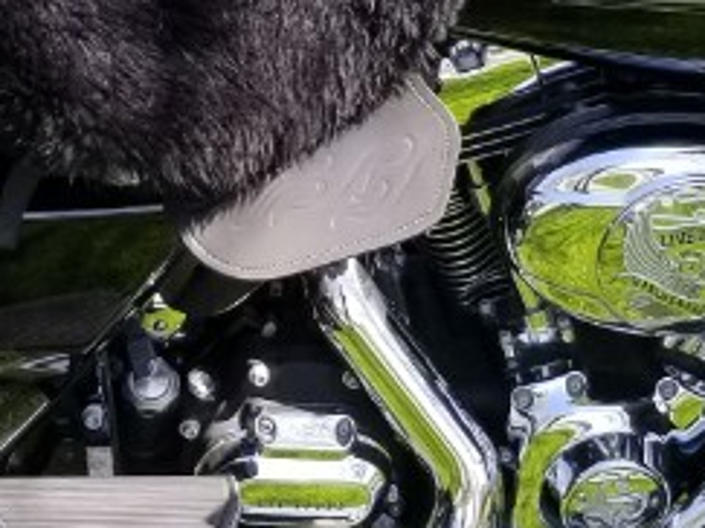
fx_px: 2789
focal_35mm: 137
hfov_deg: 14.3
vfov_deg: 10.8
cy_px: 273
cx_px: 131
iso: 50
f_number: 1.7
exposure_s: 1/578
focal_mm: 4.3
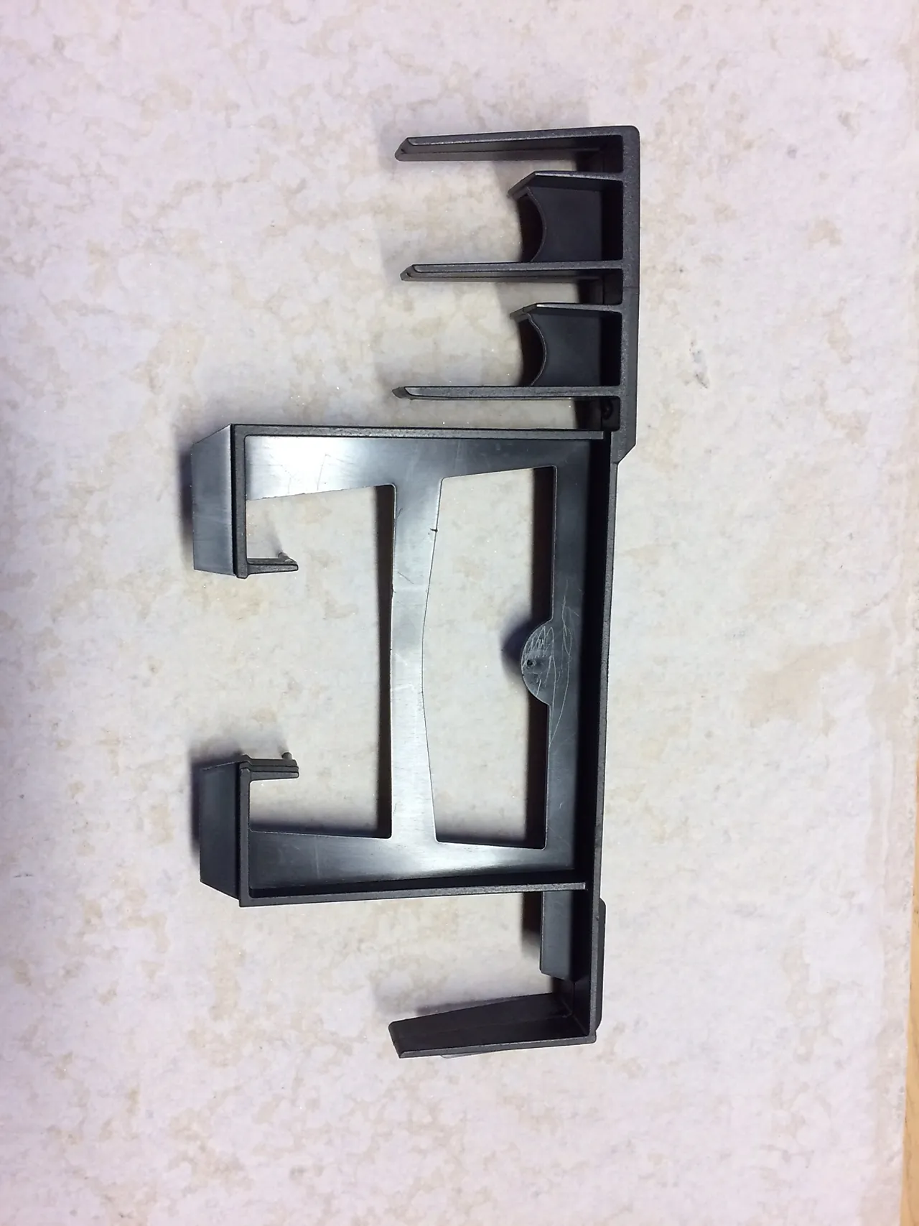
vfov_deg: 61.7
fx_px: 1027
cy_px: 613
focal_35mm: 29
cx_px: 460
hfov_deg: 48.2
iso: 40
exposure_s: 1/33
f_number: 2.2
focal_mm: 4.15
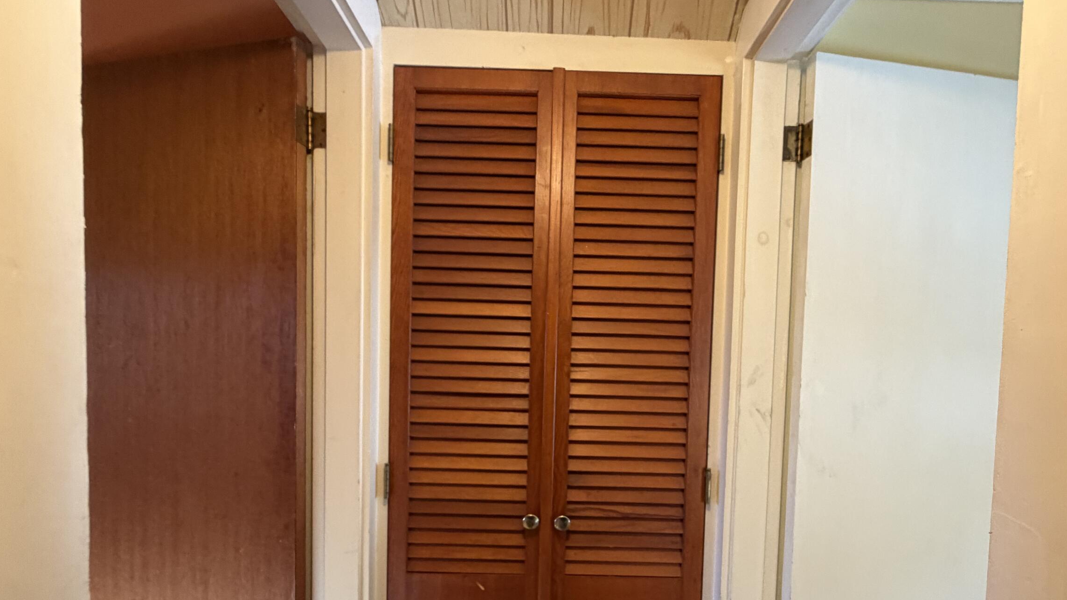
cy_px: 395
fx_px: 566
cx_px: 562
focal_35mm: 20
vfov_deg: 54.8
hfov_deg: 86.6
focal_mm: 2.22
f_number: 2.2
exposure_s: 1/60
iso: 320
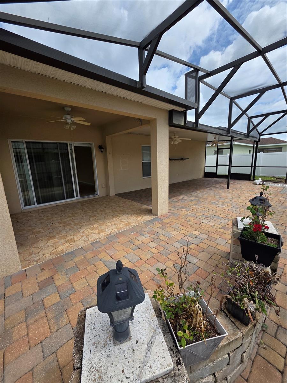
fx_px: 144
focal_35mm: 13
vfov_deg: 106.2
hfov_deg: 89.9
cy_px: 192
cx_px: 144
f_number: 1.9
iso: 40
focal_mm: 2.2
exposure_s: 1/1170
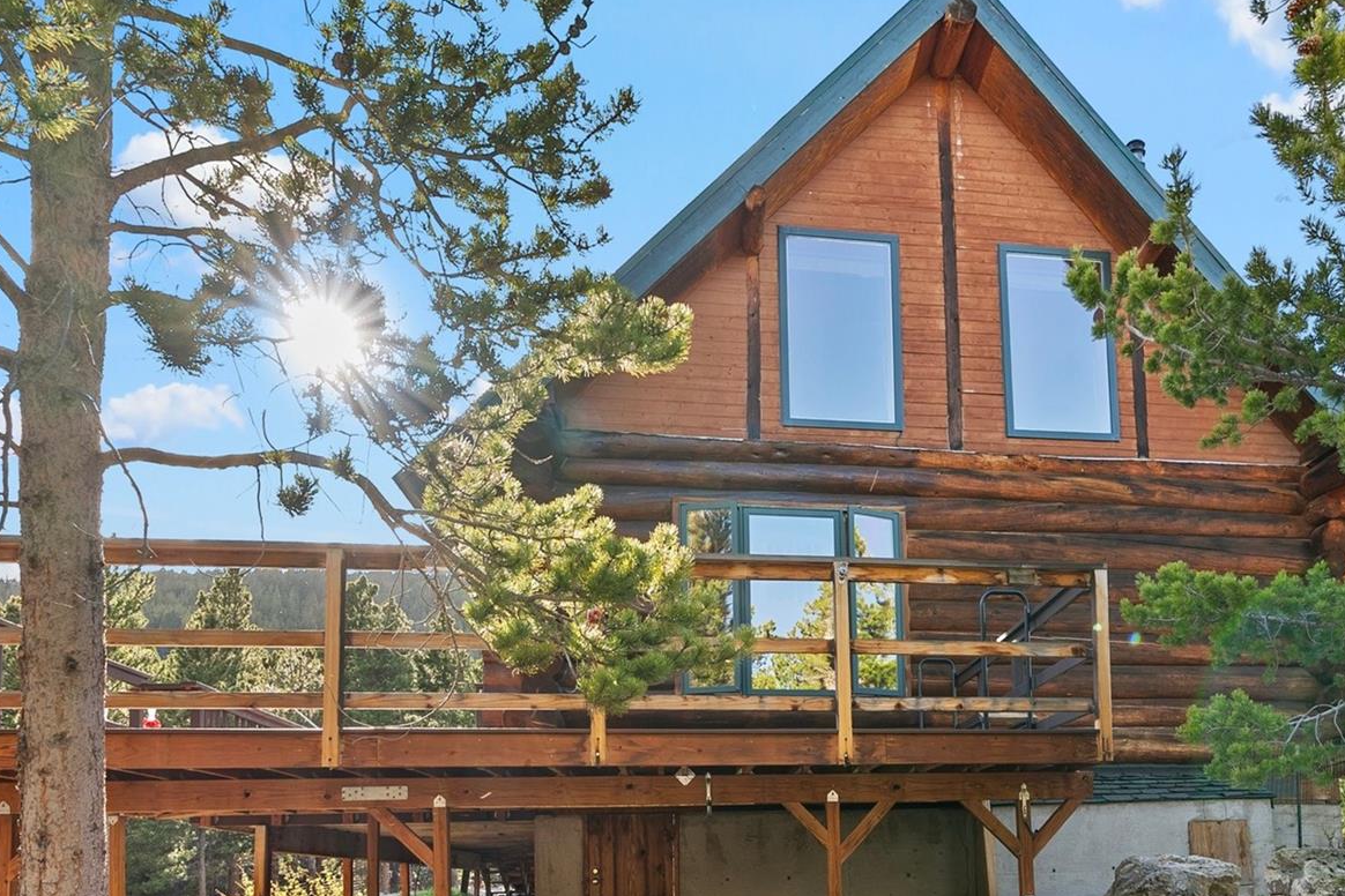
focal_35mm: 22
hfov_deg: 77.0
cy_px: 573
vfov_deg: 56.4
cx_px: 853
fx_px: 822
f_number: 7.1
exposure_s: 1/30
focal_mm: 16
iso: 500
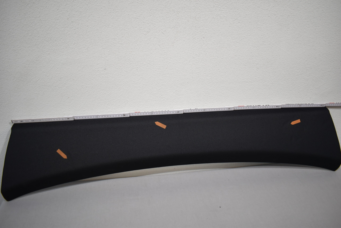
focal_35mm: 27
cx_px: 170
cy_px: 114
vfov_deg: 47.9
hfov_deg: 67.4
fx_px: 256
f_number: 3.5
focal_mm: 18
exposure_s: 1/250
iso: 640
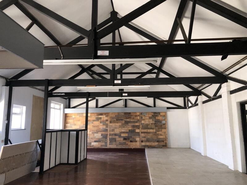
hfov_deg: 63.4
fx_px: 200
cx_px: 124
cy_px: 92
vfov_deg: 49.7
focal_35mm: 28
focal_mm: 4
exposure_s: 1/50
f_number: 1.8
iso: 32
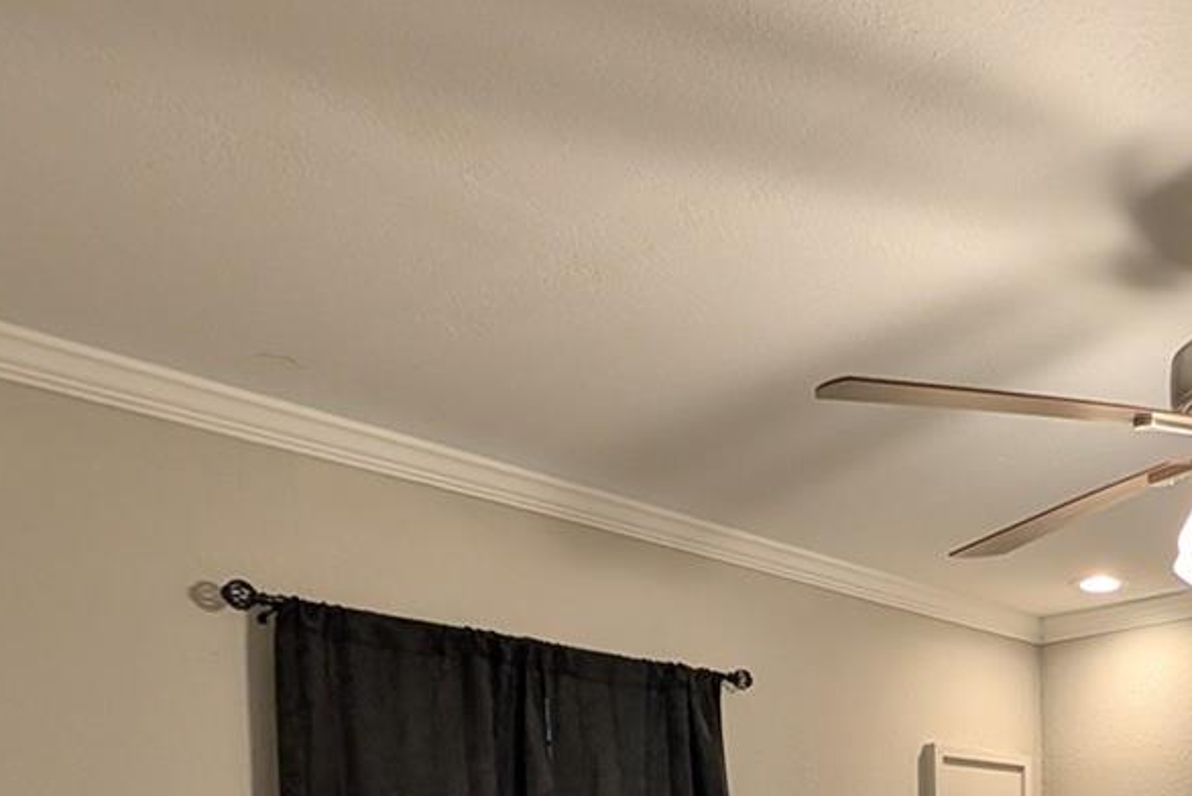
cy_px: 1024
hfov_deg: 49.6
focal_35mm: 34
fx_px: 1126
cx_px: 1074
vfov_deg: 30.8
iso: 58
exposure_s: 1/40
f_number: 1.7
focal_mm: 2.02
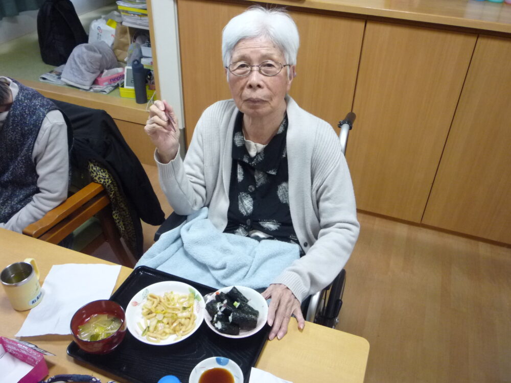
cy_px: 192
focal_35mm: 30
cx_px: 256
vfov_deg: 46.8
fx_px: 443
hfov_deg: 60.0
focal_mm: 5.2
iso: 320
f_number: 3.3
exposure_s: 1/30
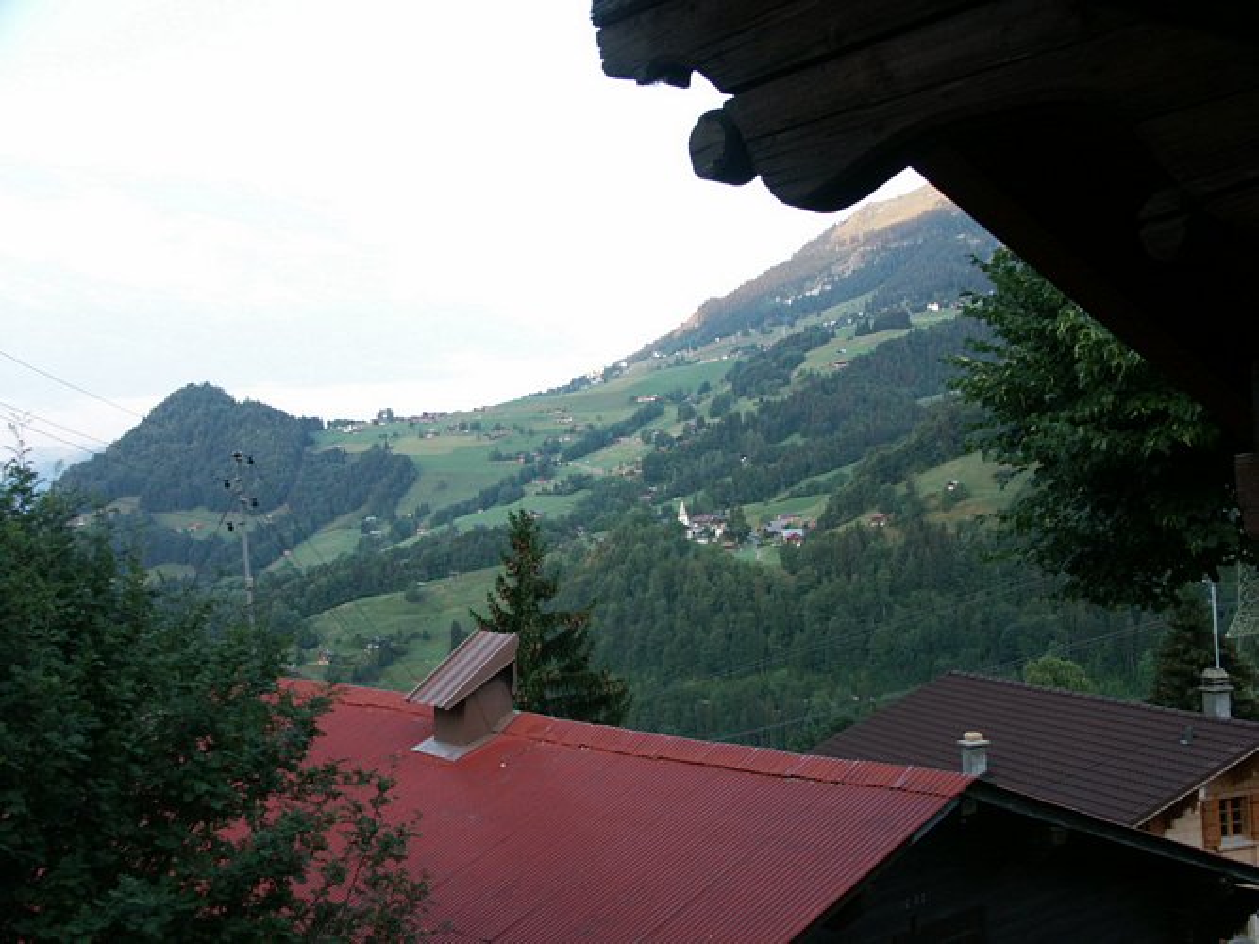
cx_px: 630
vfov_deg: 35.9
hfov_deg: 46.8
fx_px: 1455
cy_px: 472
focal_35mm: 40
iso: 100
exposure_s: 1/60
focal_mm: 10.37
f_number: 3.5
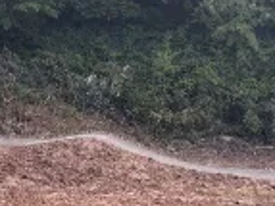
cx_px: 40
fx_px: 1040
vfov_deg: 11.3
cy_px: 146
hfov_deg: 14.9
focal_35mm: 131
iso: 40
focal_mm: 5.96
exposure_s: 1/217
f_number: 1.6
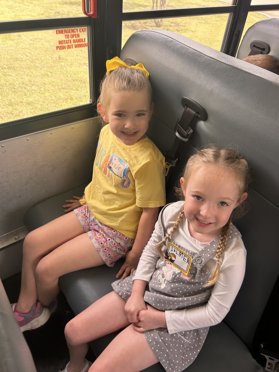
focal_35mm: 26
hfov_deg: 53.1
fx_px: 279
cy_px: 186
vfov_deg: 67.3
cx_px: 140
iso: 64
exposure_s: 1/121
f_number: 1.5
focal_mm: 5.7
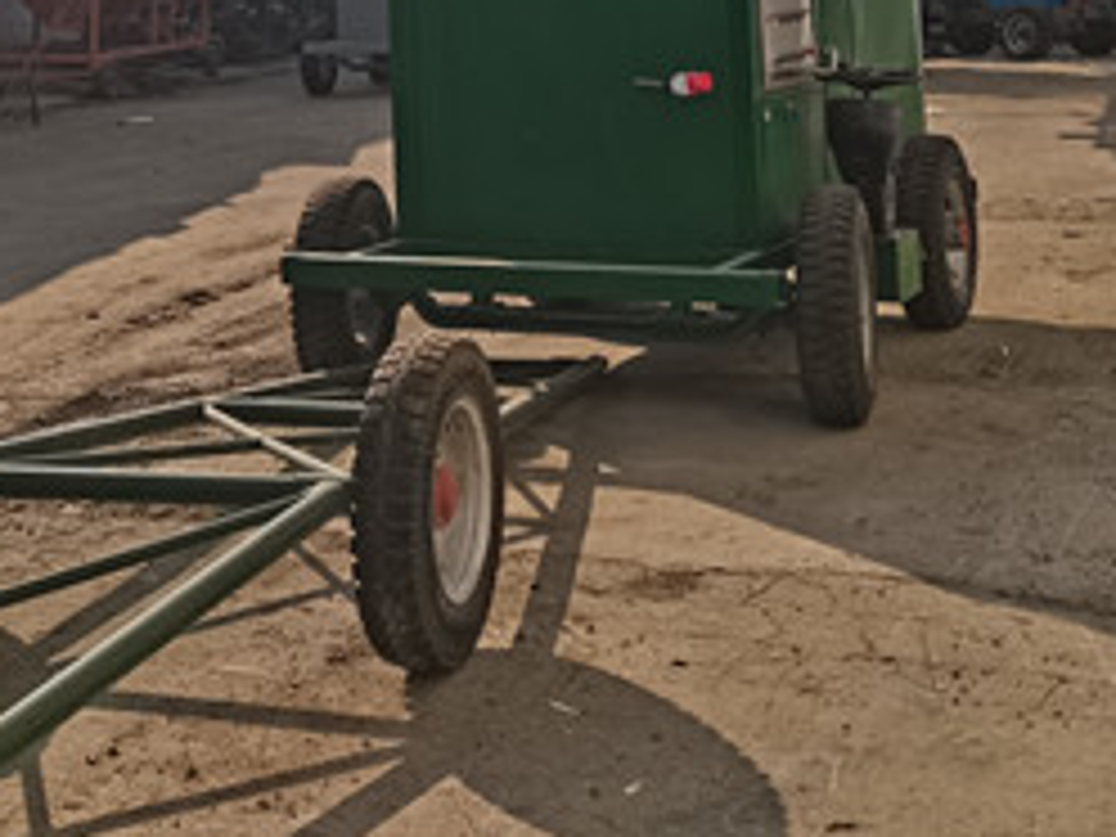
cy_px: -238
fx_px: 2160
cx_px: 441
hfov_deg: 28.9
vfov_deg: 20.2
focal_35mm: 67
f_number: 1.8
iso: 50
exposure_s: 1/2457
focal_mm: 5.58
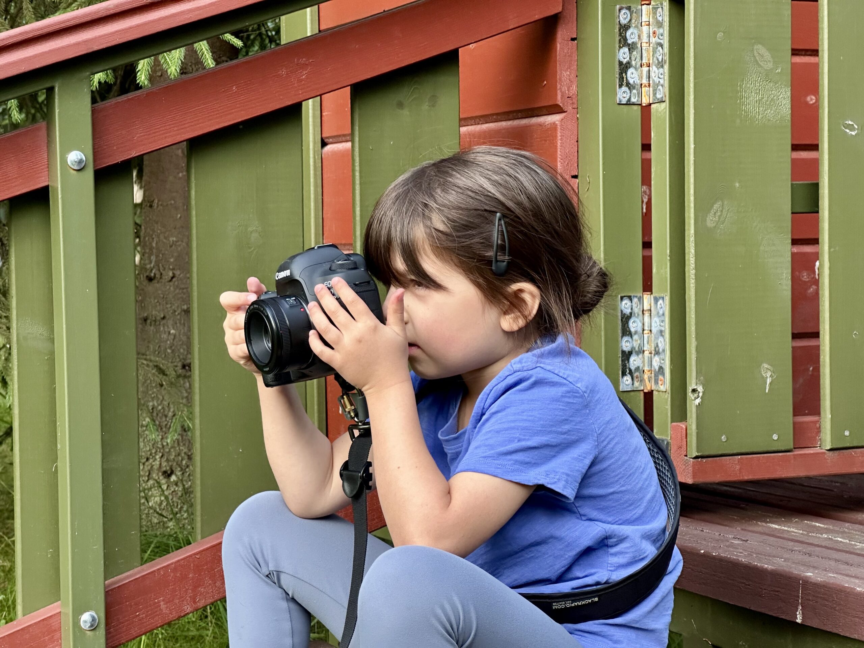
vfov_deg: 19.1
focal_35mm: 77
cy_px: 324
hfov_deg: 25.3
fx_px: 1922
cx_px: 432
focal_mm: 9
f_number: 2.8
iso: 125
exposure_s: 1/99
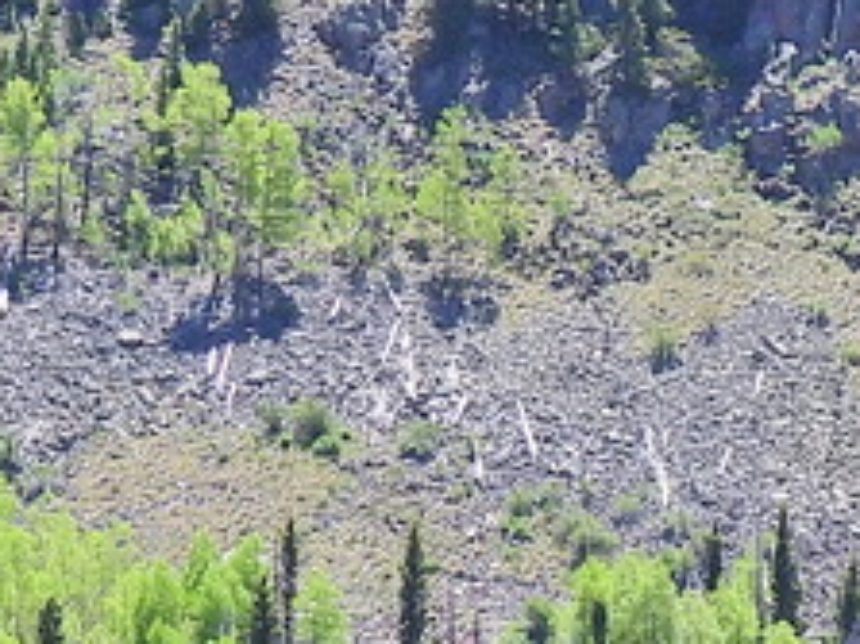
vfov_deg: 3.5
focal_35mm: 430
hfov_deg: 4.6
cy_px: 613
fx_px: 10677
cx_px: 1219
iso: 100
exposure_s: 1/500
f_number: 3.5
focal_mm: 13.4
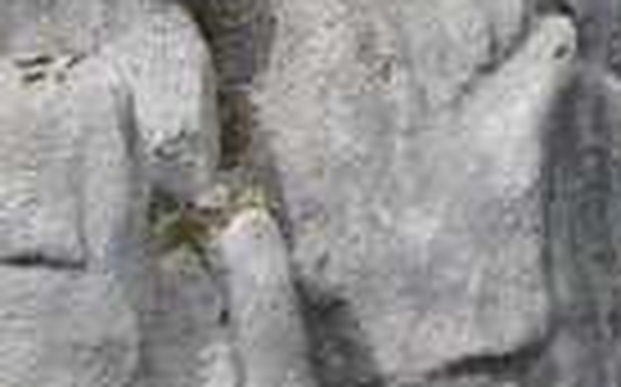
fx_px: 3467
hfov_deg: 10.2
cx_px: 612
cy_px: -626
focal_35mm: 205
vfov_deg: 6.1
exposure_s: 1/500
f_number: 2.8
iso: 100
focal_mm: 4.6
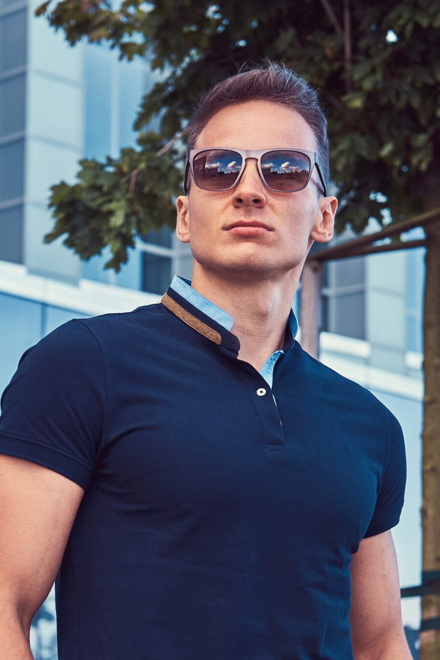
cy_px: 494
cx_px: 156
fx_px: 1833
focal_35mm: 100
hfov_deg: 13.7
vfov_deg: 20.3
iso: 250
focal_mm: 35
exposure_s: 1/400
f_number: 3.2
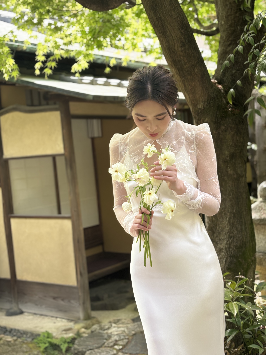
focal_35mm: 52
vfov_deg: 36.8
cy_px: 178
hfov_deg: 28.0
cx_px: 133
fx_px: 533
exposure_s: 1/121
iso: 32
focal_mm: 5.96
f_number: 1.6
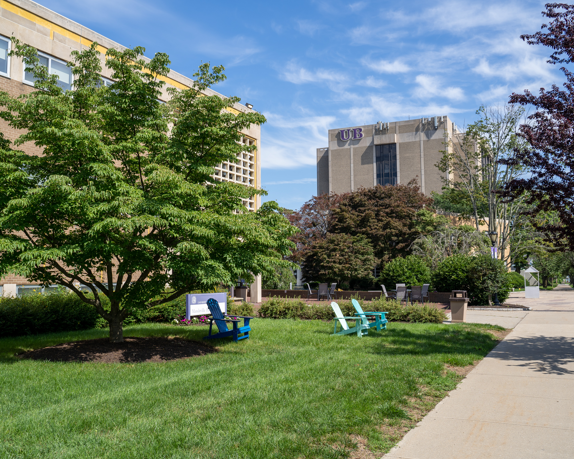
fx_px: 544
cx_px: 301
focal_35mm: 32
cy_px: 232
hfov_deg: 55.6
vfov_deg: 45.8
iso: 100
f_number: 5
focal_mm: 28
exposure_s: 1/500
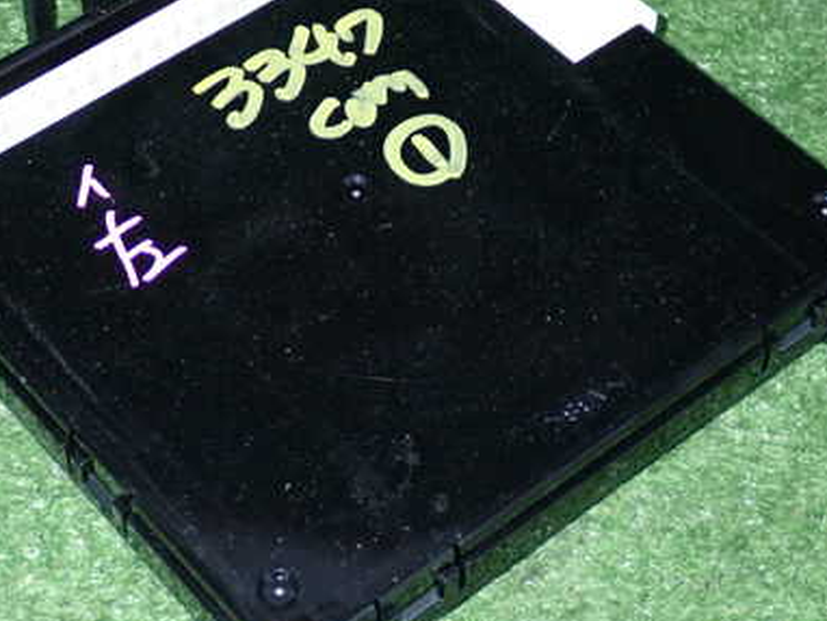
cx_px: 366
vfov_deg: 16.3
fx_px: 2175
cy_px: 275
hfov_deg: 21.5
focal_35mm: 91
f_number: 10
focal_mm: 10.35
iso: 800
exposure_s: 1/60
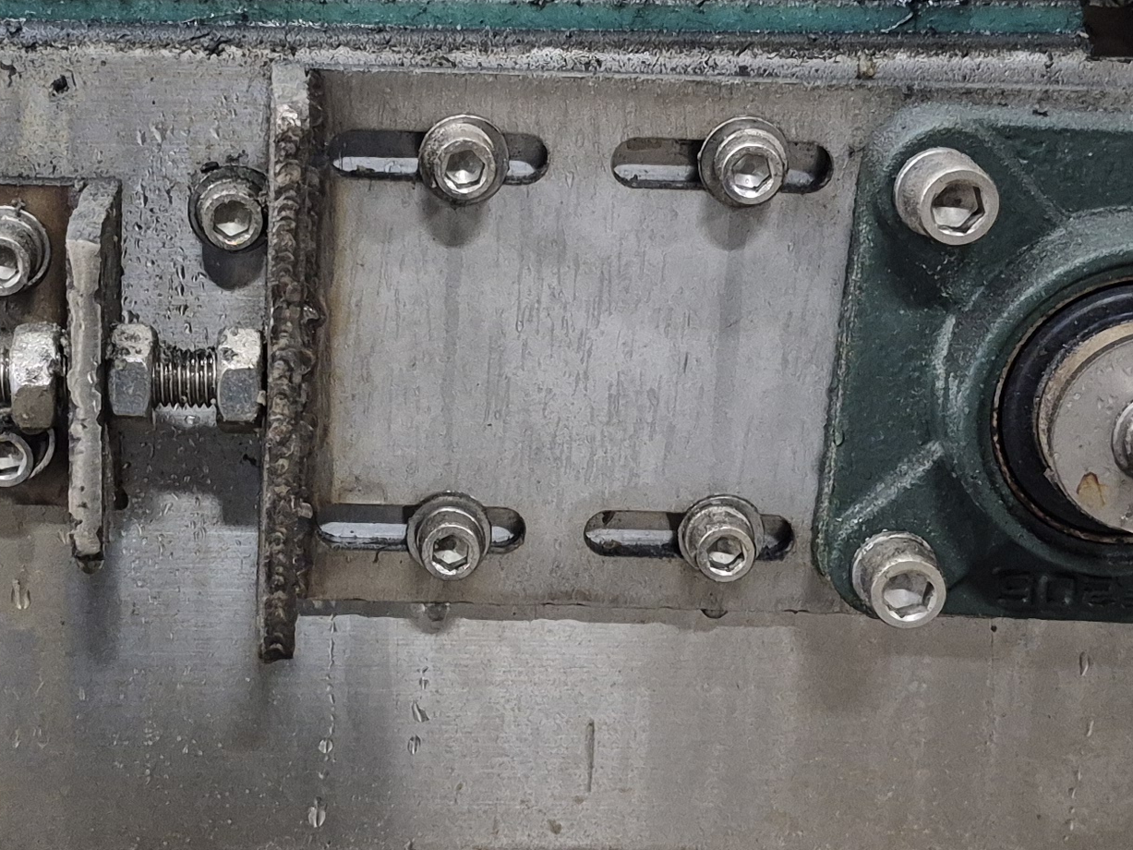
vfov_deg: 19.6
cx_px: 385
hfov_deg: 25.9
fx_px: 2455
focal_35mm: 75
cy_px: 432
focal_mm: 5.4
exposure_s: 1/120
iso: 640
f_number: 1.8
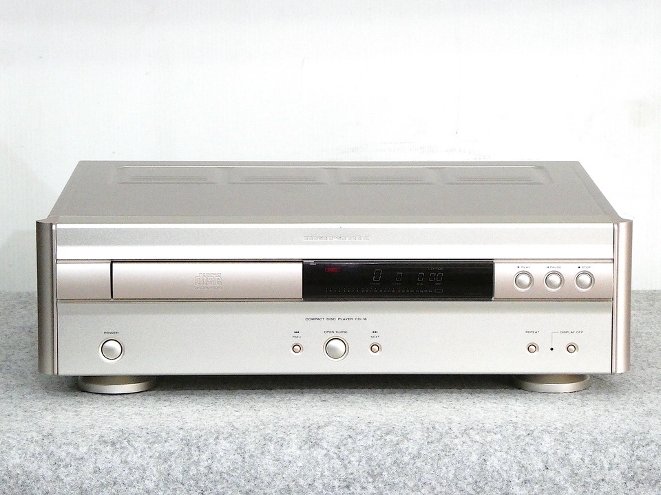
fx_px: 2578
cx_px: 330
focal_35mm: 135
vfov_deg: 11.0
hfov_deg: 14.6
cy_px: 248
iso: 1250
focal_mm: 24.2
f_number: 5.3
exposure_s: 1/80
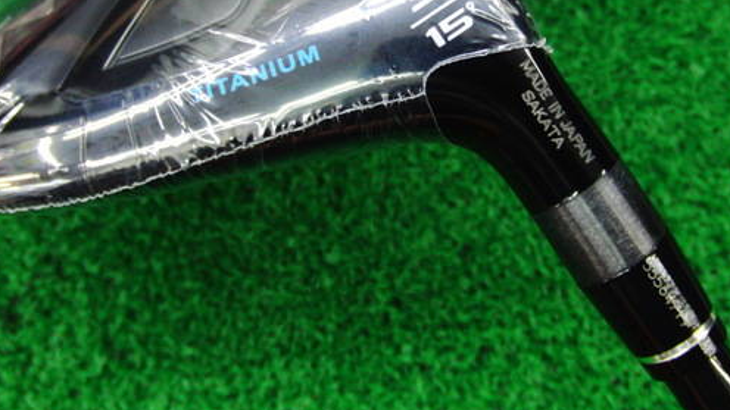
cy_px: 66
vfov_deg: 22.7
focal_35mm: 52
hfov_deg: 39.8
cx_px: 417
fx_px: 1007
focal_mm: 6.42
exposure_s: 1/30
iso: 400
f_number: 3.6
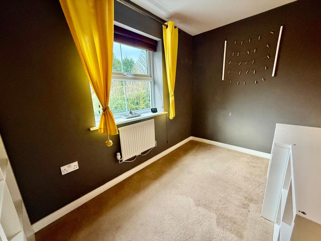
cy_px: 120
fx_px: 130
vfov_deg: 85.7
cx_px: 160
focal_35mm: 14
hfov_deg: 102.1
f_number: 2.2
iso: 400
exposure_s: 1/50
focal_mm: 2.22
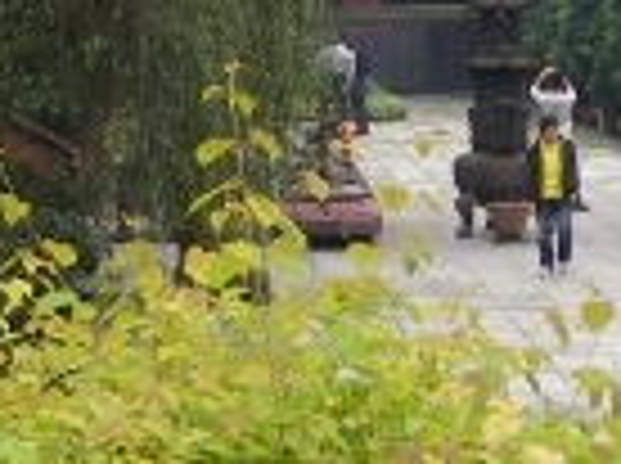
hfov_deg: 12.6
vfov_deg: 9.2
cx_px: 396
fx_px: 2812
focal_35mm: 157
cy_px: -176
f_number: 3.5
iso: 80
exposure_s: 1/160
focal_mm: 6.3
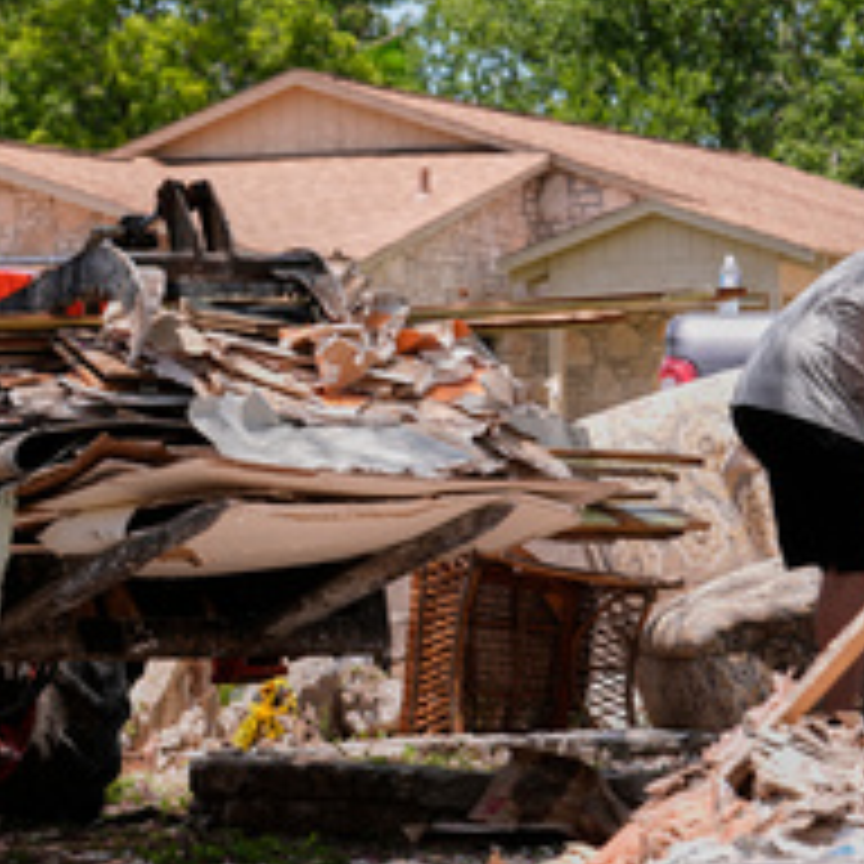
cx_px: -189
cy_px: 358
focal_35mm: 227
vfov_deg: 7.7
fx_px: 6410
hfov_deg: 7.6
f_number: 6.3
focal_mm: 100
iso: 200
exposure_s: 1/500
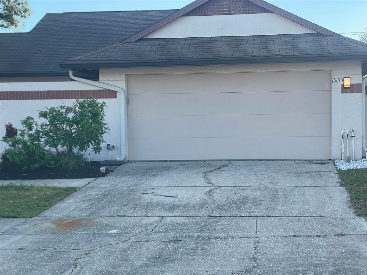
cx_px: 184
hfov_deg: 30.3
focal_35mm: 64
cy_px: 138
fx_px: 679
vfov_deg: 22.9
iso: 20
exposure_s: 1/268
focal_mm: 7.5
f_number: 2.2
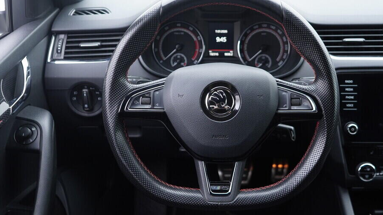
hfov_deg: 47.2
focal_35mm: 43
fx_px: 437
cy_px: 108
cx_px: 218
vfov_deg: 27.7
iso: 320
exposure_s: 1/40
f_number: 2.8
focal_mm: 24
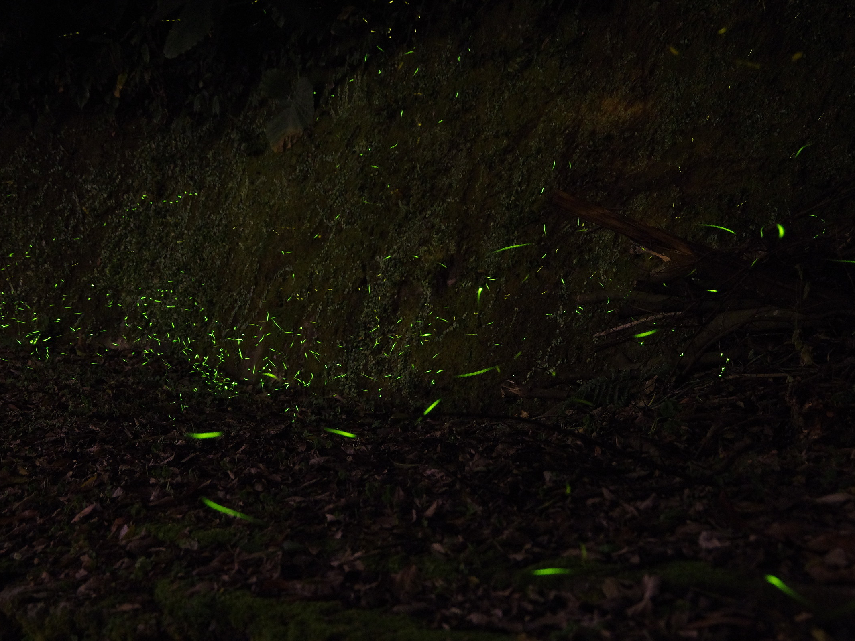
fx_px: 1927
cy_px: 320
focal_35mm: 78
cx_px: 414
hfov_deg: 25.0
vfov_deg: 18.9
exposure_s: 69.6
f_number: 5.6
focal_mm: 48
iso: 1600
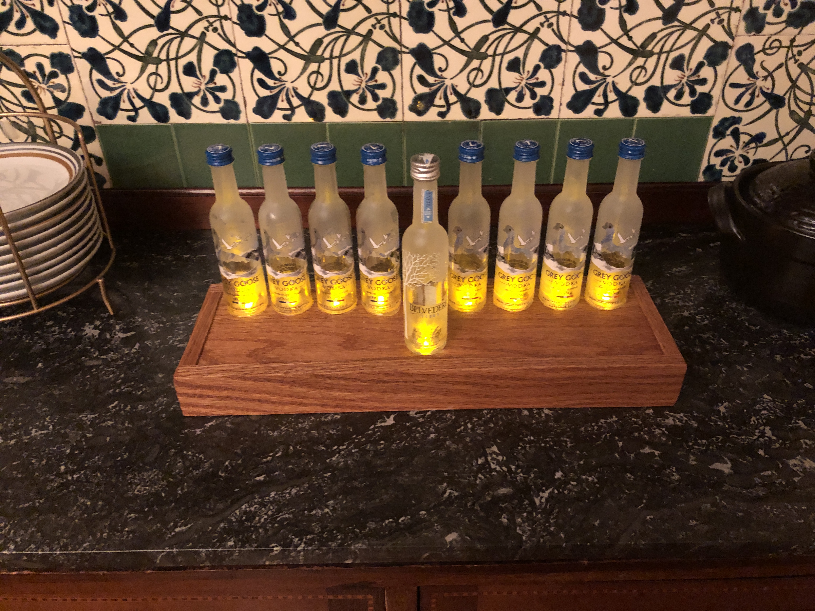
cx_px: 408
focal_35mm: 28
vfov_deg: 49.7
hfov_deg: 63.4
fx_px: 659
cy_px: 306
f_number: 1.8
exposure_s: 1/4
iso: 100
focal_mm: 3.99
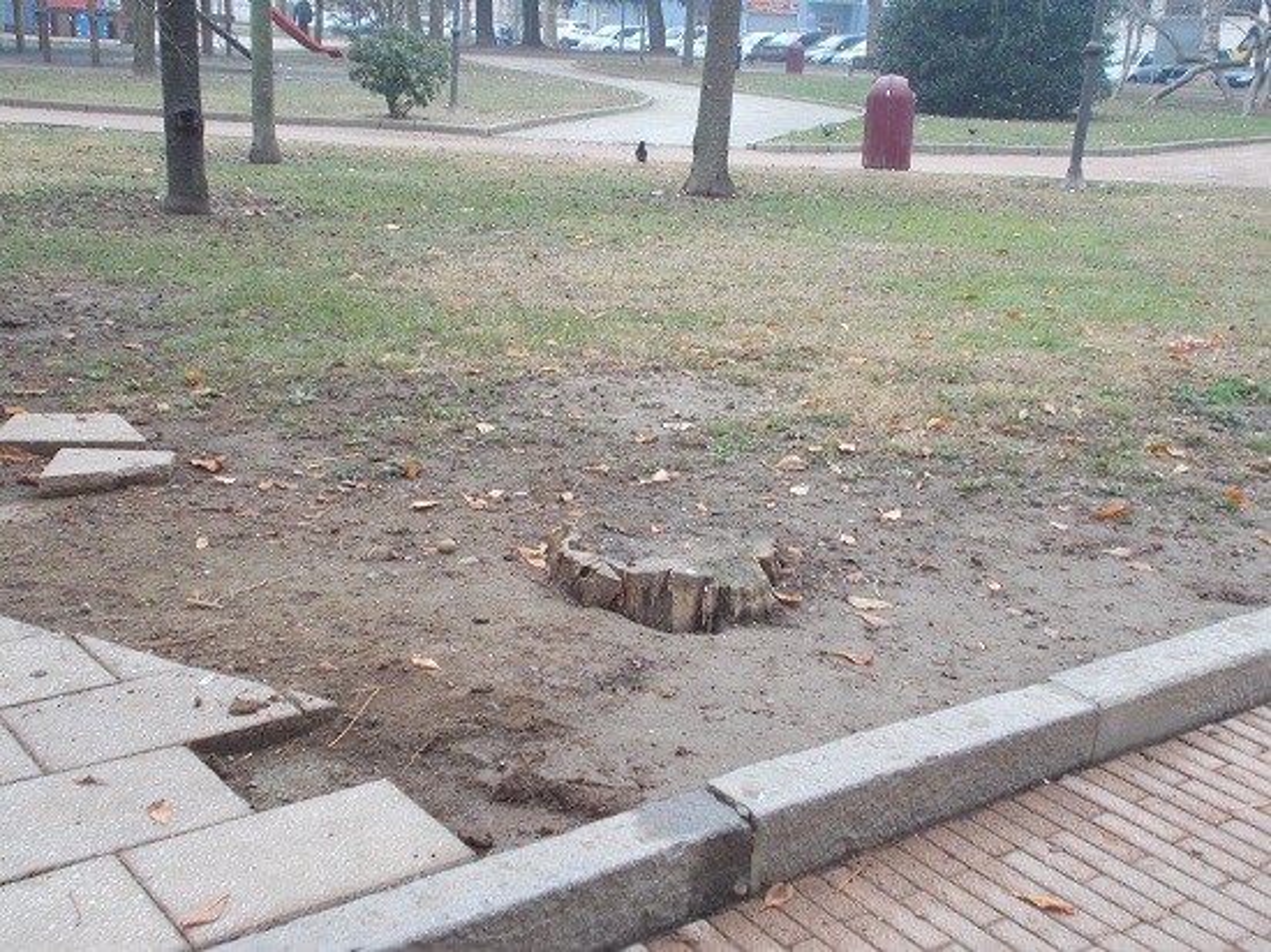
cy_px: 476
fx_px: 1615
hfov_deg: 43.0
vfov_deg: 32.9
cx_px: 636
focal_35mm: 44
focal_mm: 7.9
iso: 80
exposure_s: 1/50
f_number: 4.2
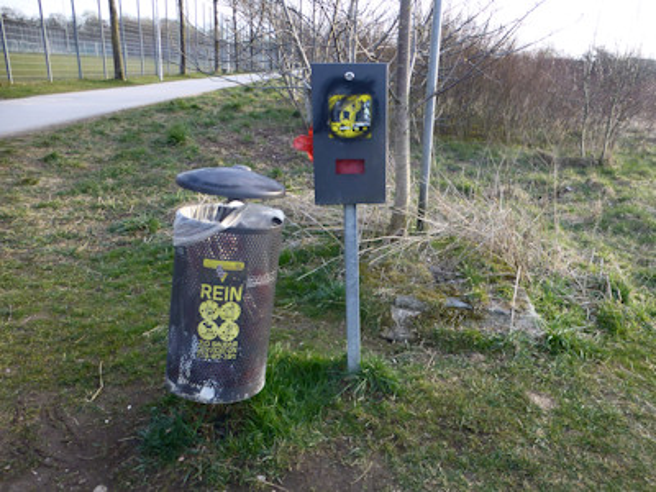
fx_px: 455
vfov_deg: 56.8
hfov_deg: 71.6
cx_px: 328
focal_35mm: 24
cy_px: 246
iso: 200
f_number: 3.3
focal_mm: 4.3
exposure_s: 1/200
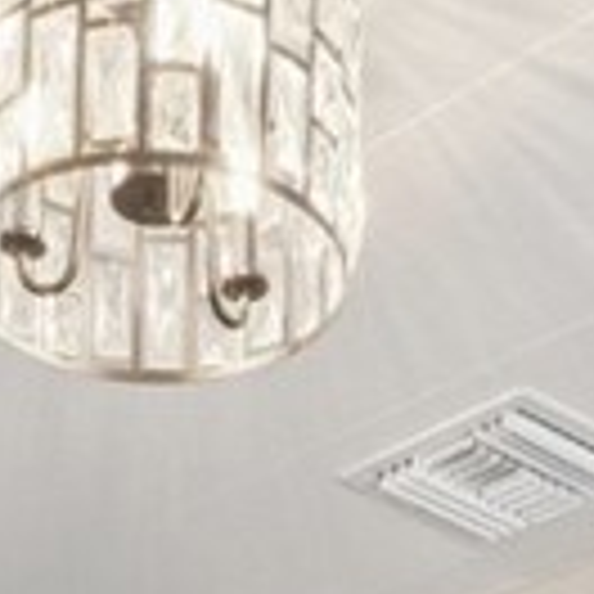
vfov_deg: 13.0
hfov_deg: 17.4
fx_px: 1922
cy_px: 1454
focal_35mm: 99
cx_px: 126
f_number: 8
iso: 100
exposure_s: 1/1.25
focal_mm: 10
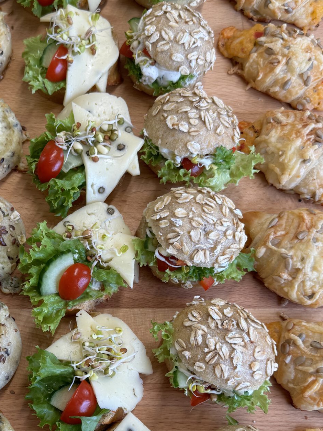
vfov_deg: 38.5
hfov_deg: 29.0
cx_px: 65
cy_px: 284
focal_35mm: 49
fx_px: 610
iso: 64
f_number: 1.78
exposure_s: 1/153
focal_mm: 6.76
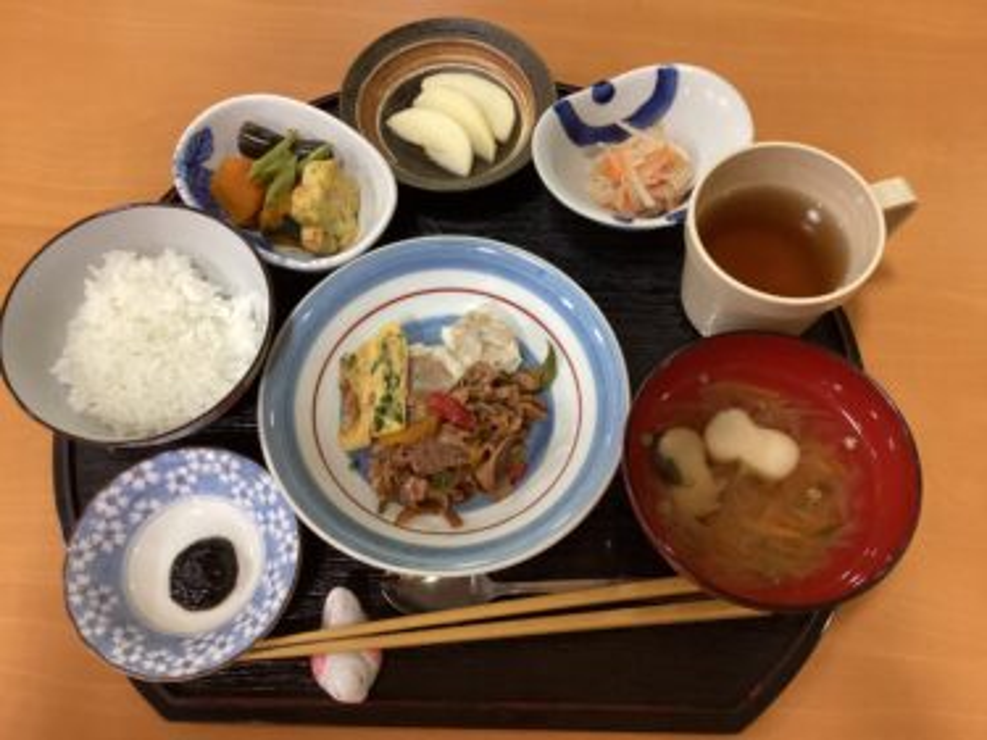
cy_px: 370
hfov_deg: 58.4
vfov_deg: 45.4
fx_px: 884
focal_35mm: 31
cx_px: 494
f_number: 2.4
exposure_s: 1/50
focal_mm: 3.3
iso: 250
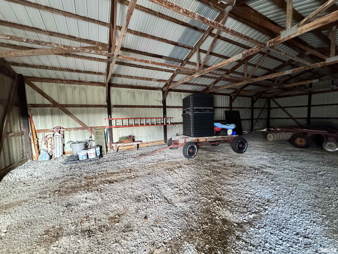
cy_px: 127
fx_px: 137
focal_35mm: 14
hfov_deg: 102.1
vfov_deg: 85.7
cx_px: 169
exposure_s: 1/60
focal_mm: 2.22
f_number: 2.2
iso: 1250
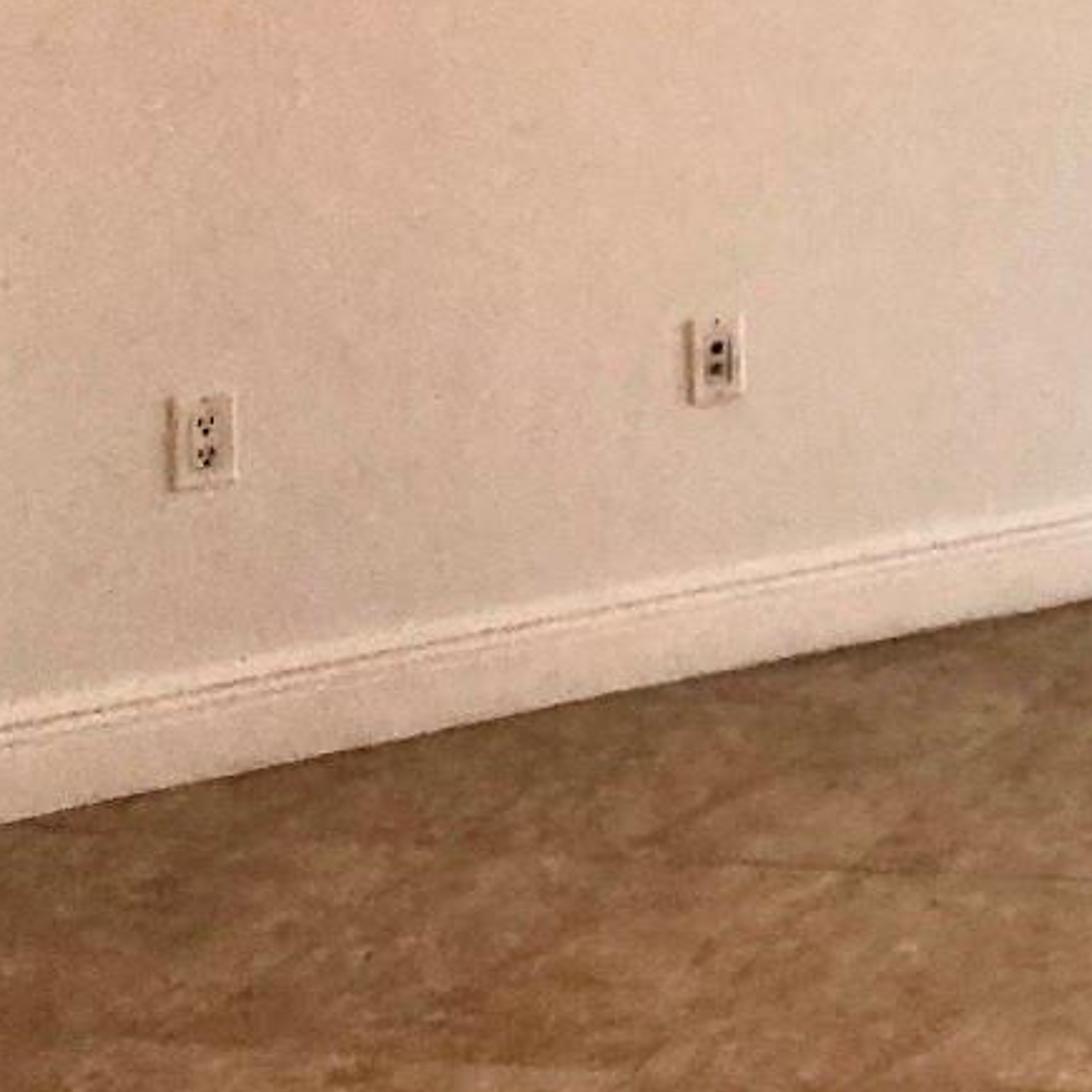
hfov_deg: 16.4
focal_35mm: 91
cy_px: -314
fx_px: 3248
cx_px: 1880
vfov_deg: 17.9
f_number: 1.8
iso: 25
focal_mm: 4
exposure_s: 1/30
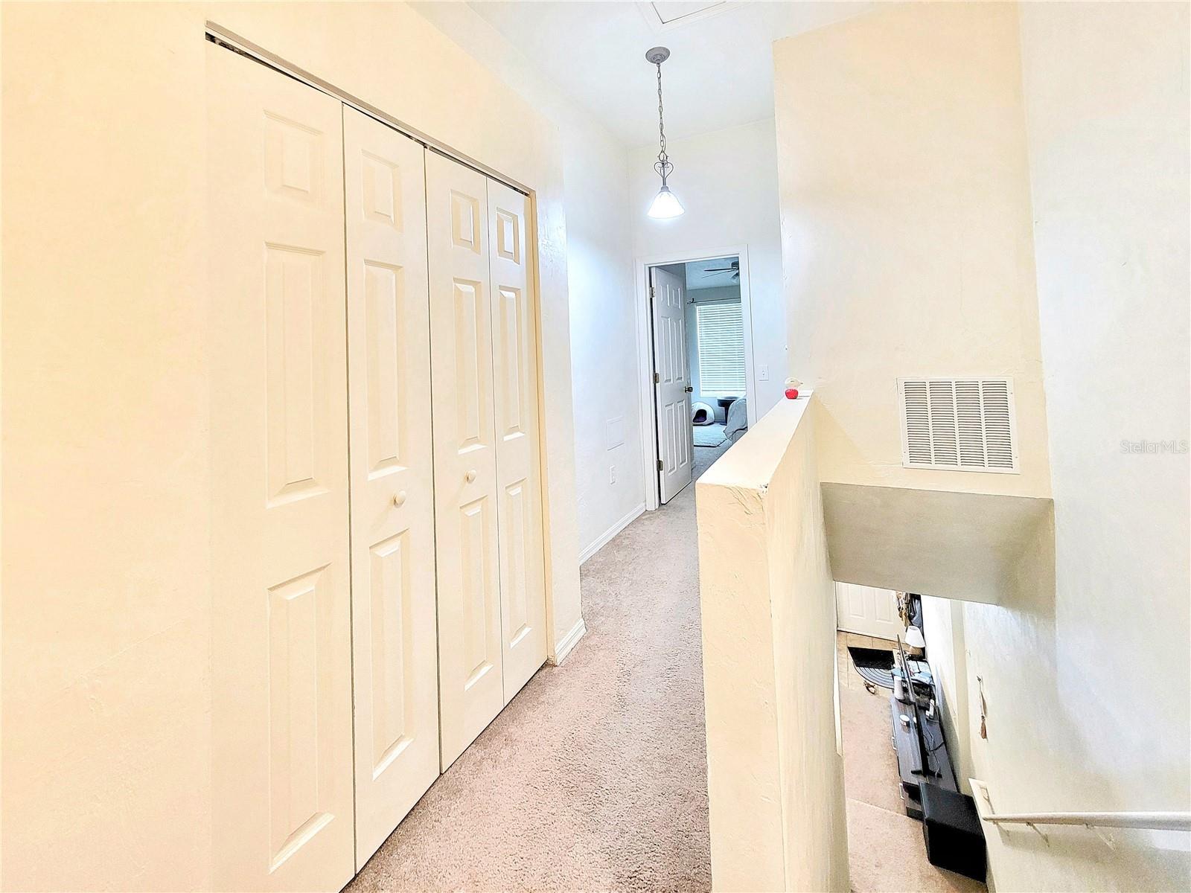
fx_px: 447
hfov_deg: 106.2
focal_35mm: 13
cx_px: 596
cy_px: 446
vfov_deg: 89.9
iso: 320
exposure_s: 1/30
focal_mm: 2.2
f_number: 2.2
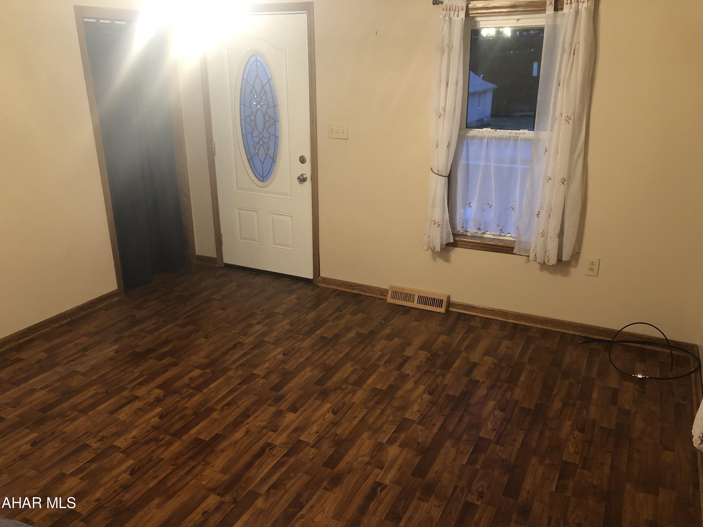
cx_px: 352
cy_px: 264
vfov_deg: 49.7
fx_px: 569
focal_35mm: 28
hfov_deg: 63.4
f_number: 1.8
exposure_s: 1/15
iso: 80
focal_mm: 4
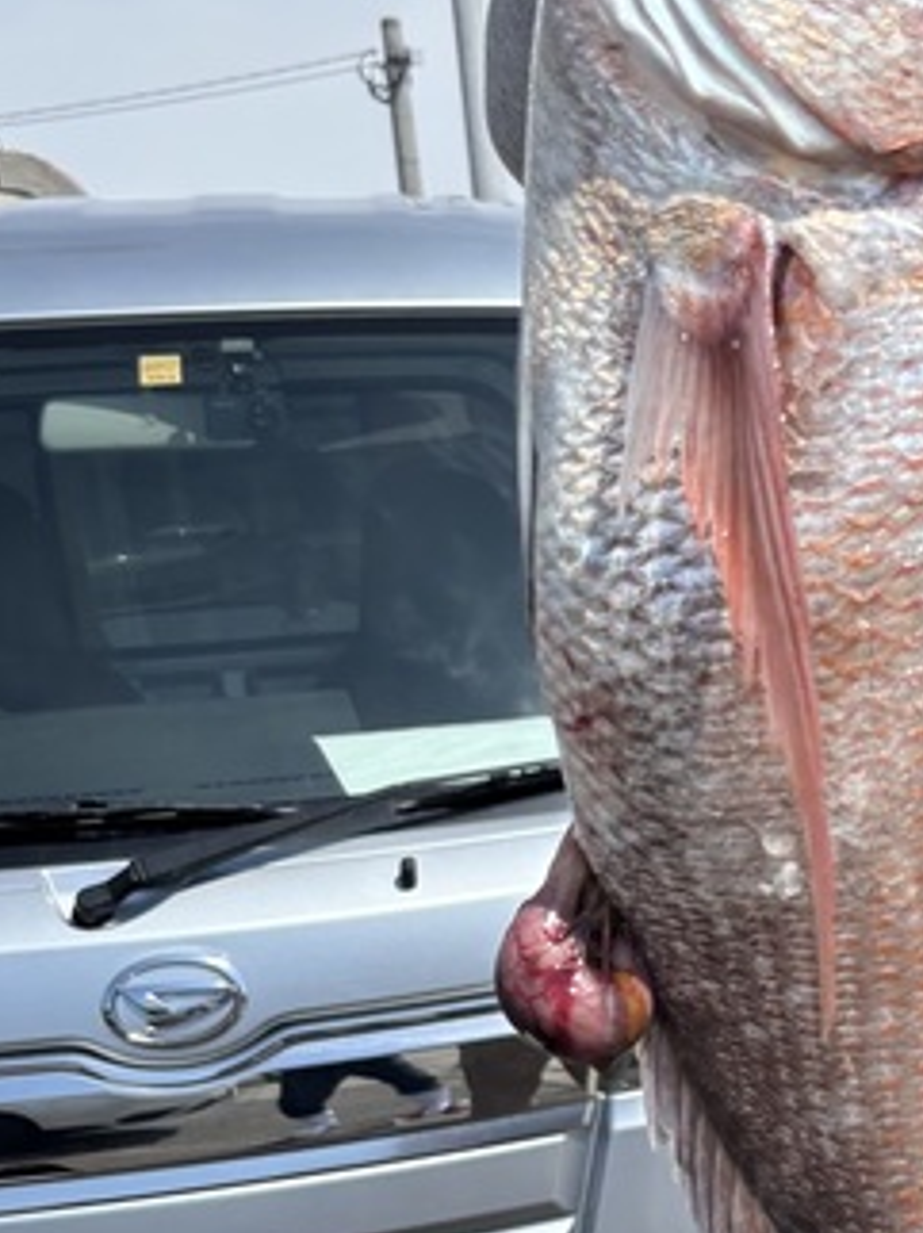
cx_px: 1126
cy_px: 831
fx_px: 2456
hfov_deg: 19.9
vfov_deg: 28.0
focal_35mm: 69
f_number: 1.6
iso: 50
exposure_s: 1/3937
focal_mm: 5.96
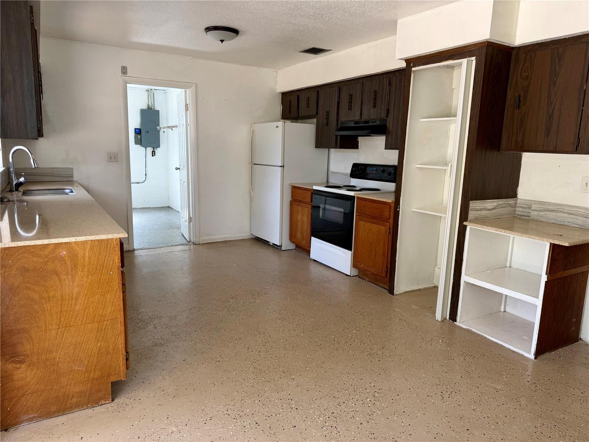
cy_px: 221
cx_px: 294
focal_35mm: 24
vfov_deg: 56.8
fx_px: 408
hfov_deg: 71.6
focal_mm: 6.76
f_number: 1.78
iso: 64
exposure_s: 1/120
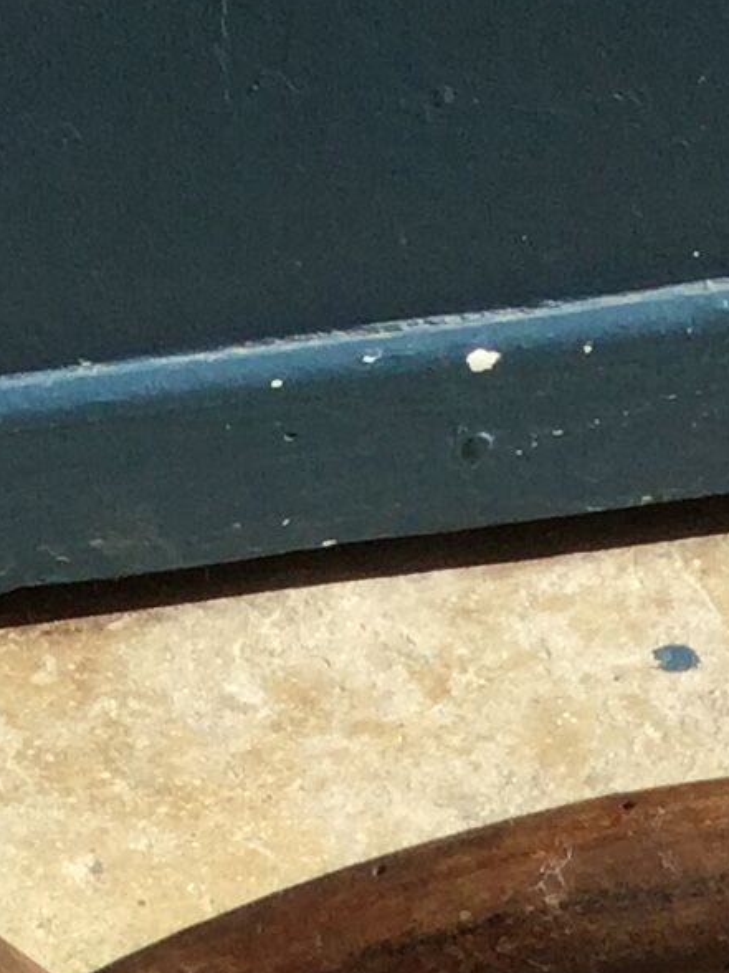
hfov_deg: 8.5
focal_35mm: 172
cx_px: 987
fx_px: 4830
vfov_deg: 10.4
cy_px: 2100
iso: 25
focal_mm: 3.3
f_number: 2.4
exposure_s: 1/886
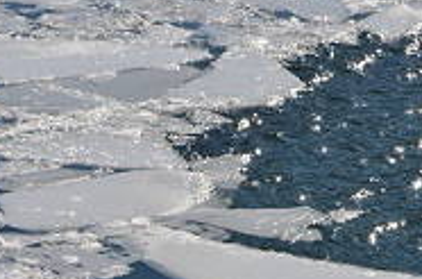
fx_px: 3648
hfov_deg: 6.6
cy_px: 48
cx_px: 416
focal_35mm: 312
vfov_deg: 4.4
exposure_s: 1/400
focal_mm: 98
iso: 100
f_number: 10
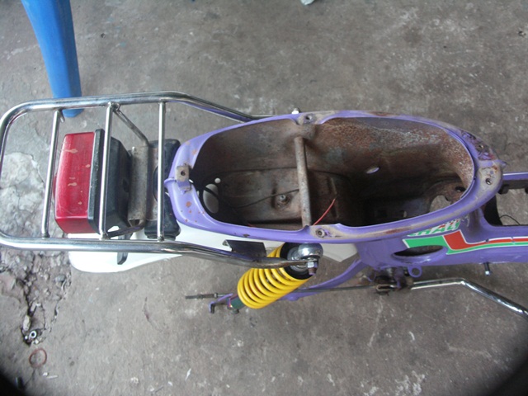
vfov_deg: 39.7
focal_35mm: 36
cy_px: 198
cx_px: 264
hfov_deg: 51.4
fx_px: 549
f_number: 2.8
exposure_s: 1/13
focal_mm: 9.4
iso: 200
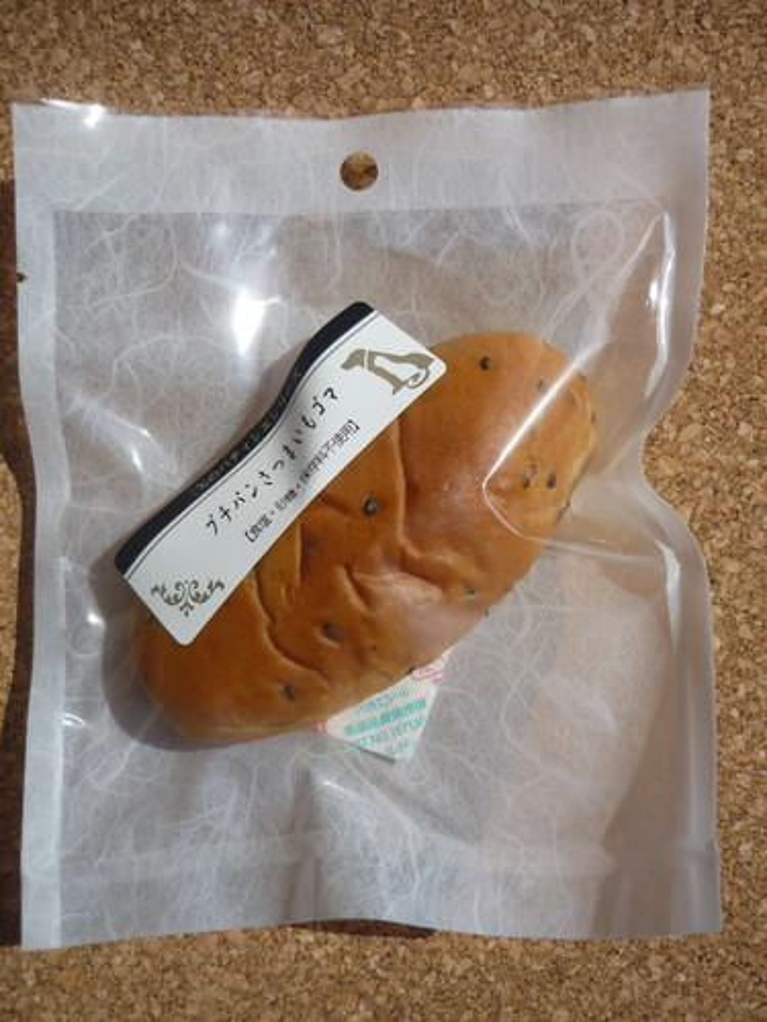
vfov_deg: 55.4
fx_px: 975
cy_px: 511
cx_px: 384
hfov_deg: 42.9
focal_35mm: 33
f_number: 8
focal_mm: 5.5
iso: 80
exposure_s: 1/500
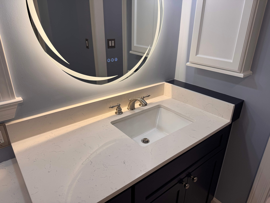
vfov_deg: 56.8
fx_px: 187
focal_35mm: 24
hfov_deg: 71.6
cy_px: 102
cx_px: 135
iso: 50
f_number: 1.78
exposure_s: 1/128
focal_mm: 6.76
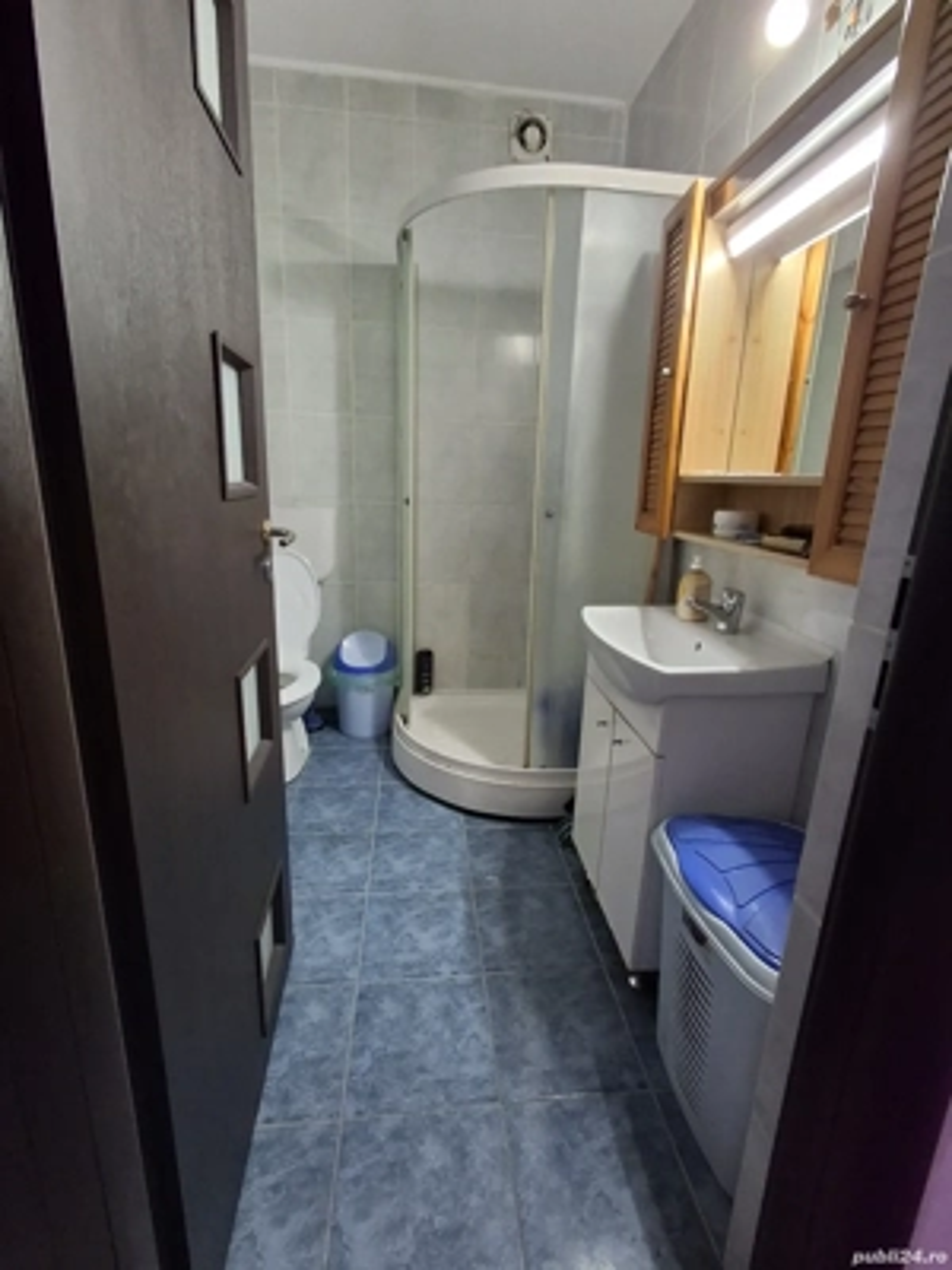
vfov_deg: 94.5
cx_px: 476
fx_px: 587
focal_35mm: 16
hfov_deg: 78.1
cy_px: 635
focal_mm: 1.64
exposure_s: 1/50
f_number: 2.2
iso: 160
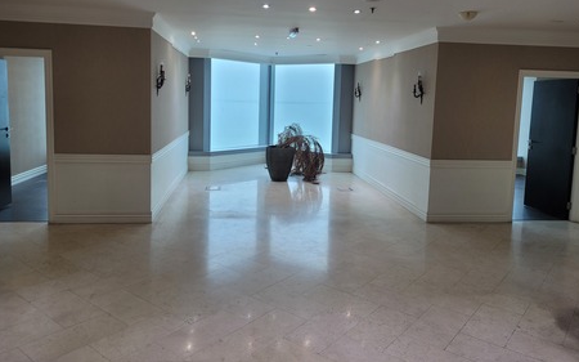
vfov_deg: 44.3
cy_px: 144
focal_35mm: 28
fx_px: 442
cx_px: 291
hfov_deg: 66.5
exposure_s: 1/100
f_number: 1.8
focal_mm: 5.4
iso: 50
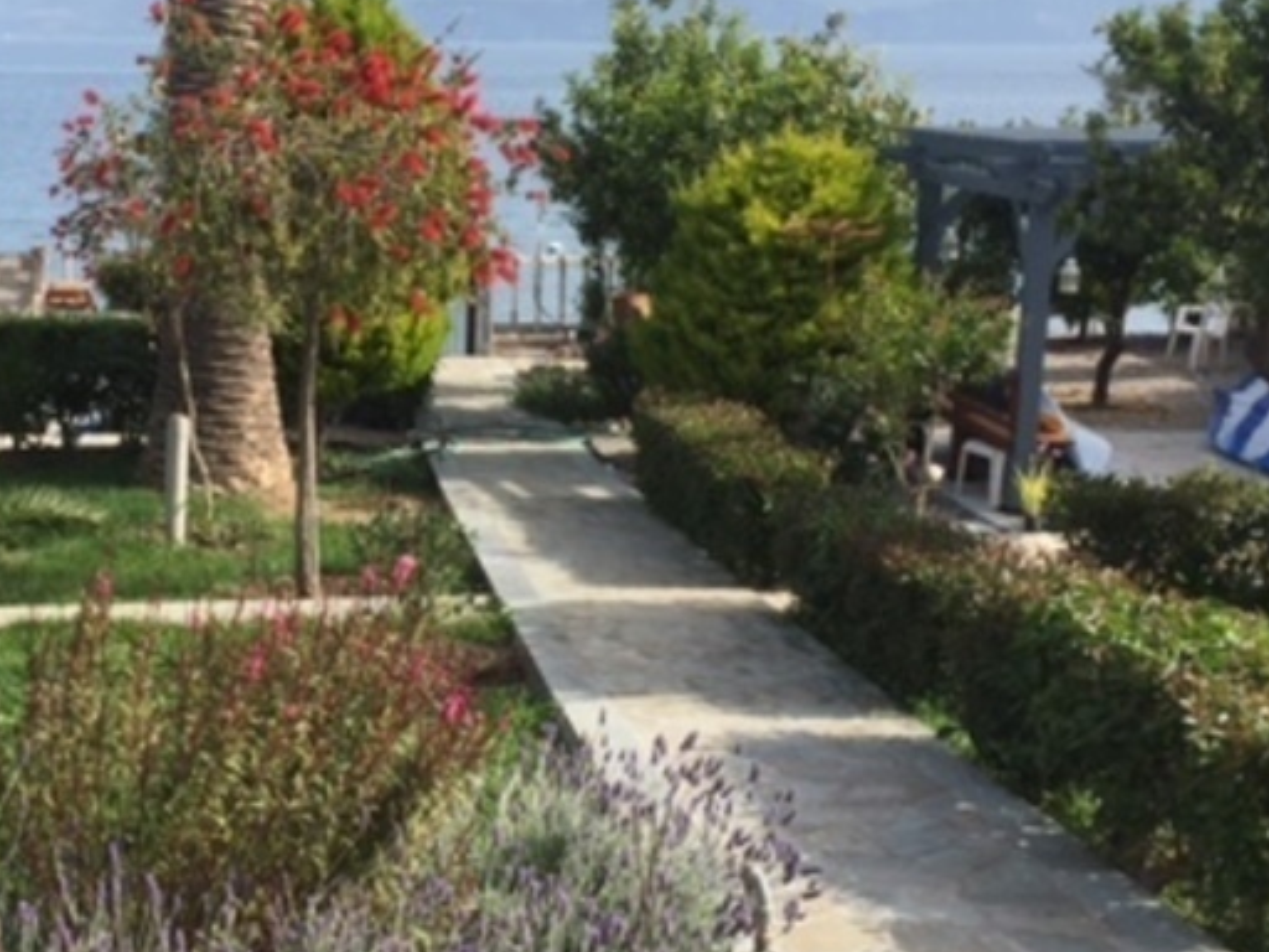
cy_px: 540
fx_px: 2126
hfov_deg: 32.6
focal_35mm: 58
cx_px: 327
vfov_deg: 25.2
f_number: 2.2
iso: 32
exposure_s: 1/1319
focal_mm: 4.15
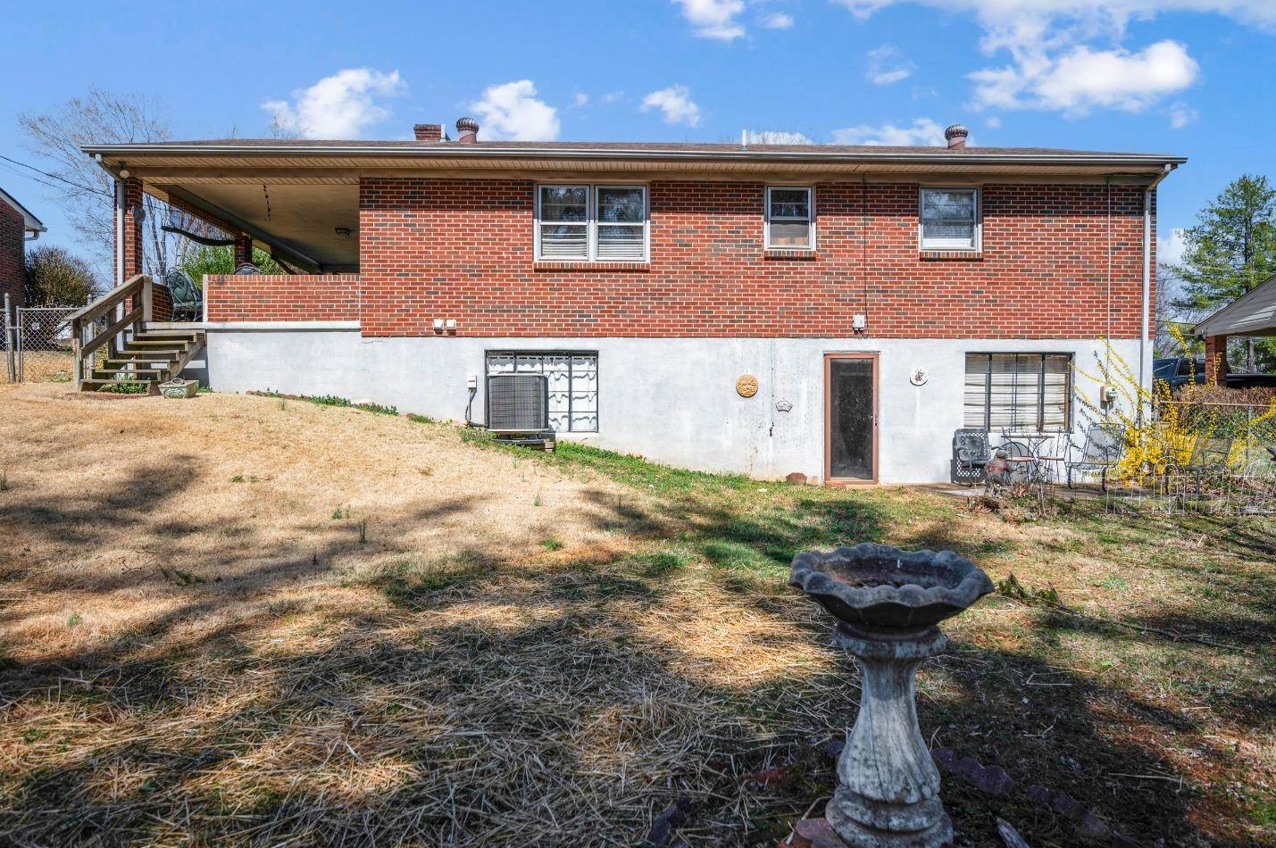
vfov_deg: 58.2
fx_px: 762
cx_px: 648
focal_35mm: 22
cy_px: 433
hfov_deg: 79.9
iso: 50
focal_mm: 20.5
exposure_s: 1/500
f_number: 4
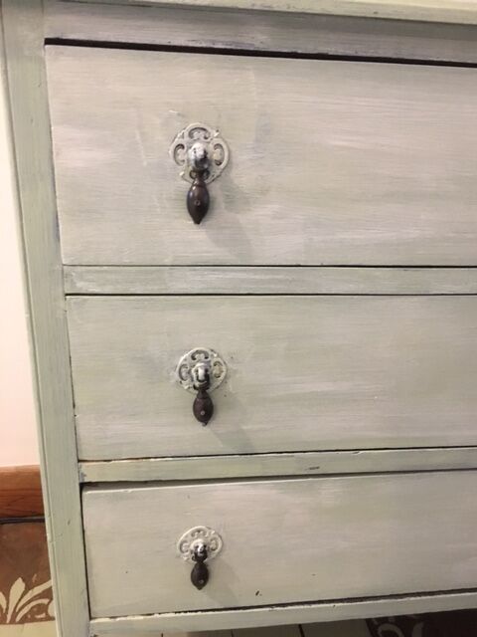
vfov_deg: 61.7
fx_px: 533
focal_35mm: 29
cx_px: 238
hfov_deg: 48.2
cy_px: 318
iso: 250
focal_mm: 4.15
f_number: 2.2
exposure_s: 1/17
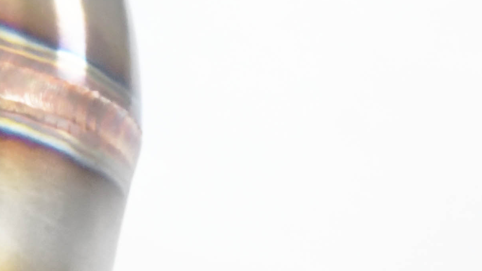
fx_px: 3872
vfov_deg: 4.0
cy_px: 132
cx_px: -476
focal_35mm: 303
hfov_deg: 6.9
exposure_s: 1/200
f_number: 11
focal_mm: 42
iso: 4000
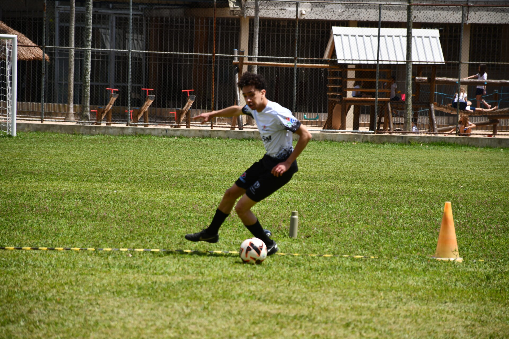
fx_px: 2969
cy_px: 170
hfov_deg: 9.8
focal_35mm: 210
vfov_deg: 6.5
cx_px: 254
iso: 220
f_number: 5.6
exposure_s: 1/1000
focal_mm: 140
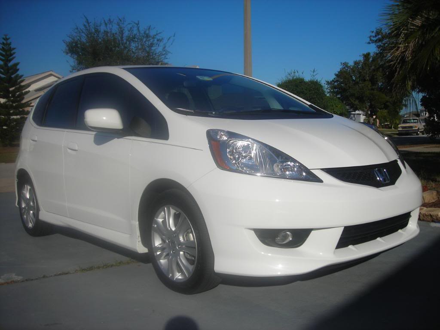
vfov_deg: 37.7
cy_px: 165
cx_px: 220
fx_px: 483
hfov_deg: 49.0
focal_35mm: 38
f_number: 6.4
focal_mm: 6.3
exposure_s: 1/488
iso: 50
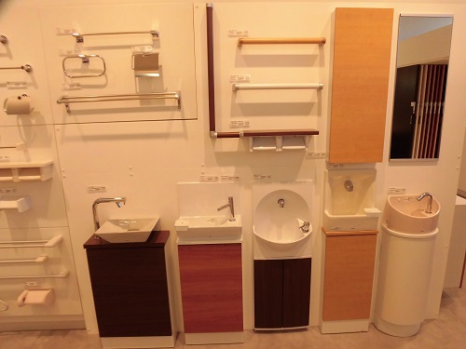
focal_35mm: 24
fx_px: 323
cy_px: 174
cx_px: 233
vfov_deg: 56.8
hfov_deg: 71.6
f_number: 3.1
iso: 125
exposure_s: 1/80
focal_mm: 4.3
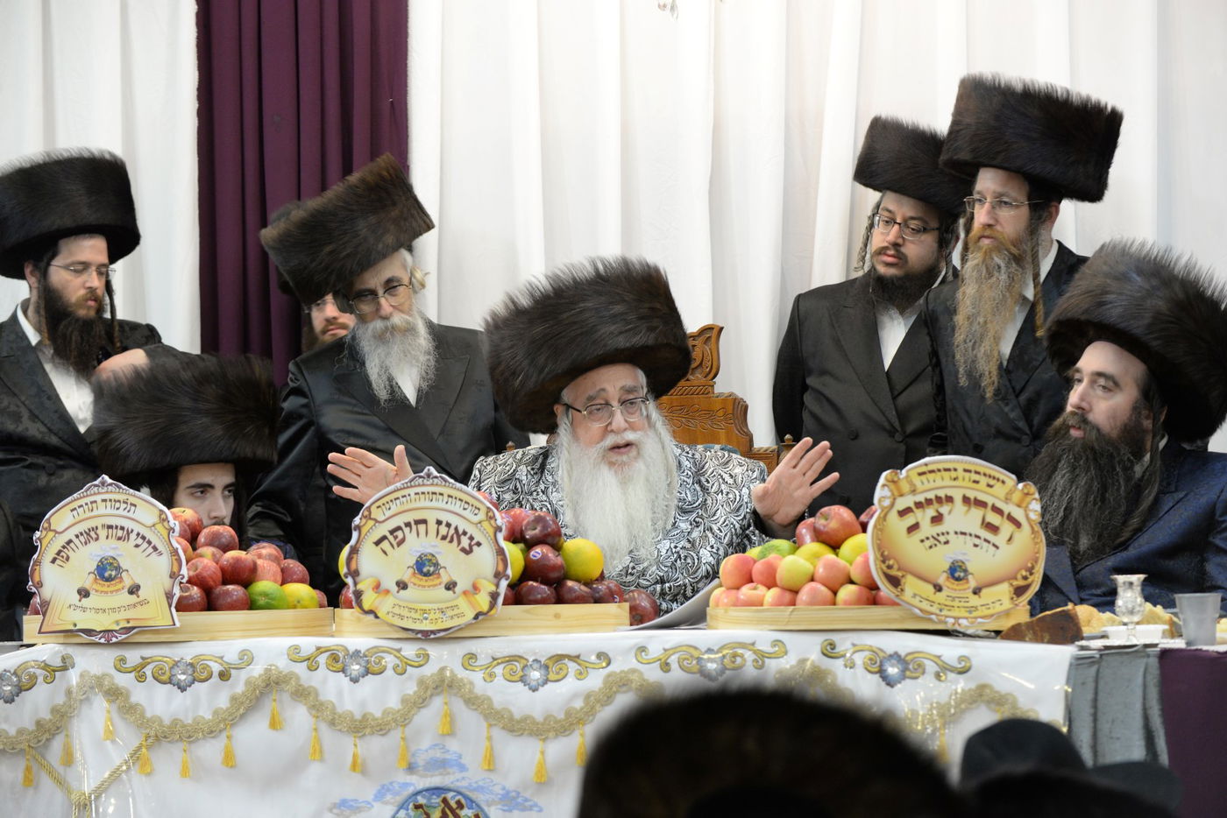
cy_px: 409
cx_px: 614
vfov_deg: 11.8
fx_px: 3954
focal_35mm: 116
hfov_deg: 17.6
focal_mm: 116
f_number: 5.6
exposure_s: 1/60
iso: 2000
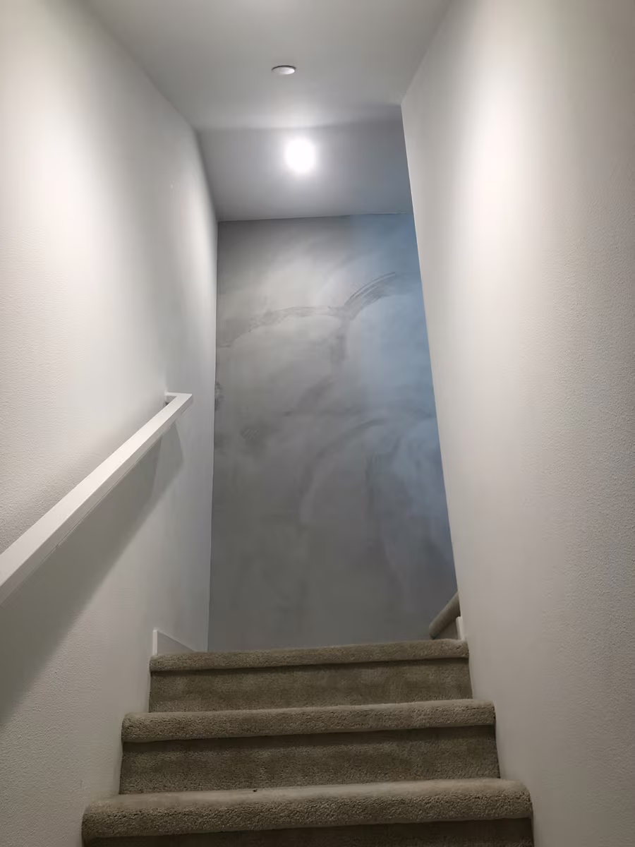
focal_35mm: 28
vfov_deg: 63.4
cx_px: 318
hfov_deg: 49.7
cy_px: 424
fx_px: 685
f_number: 1.8
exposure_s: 1/30
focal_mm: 3.99
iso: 32
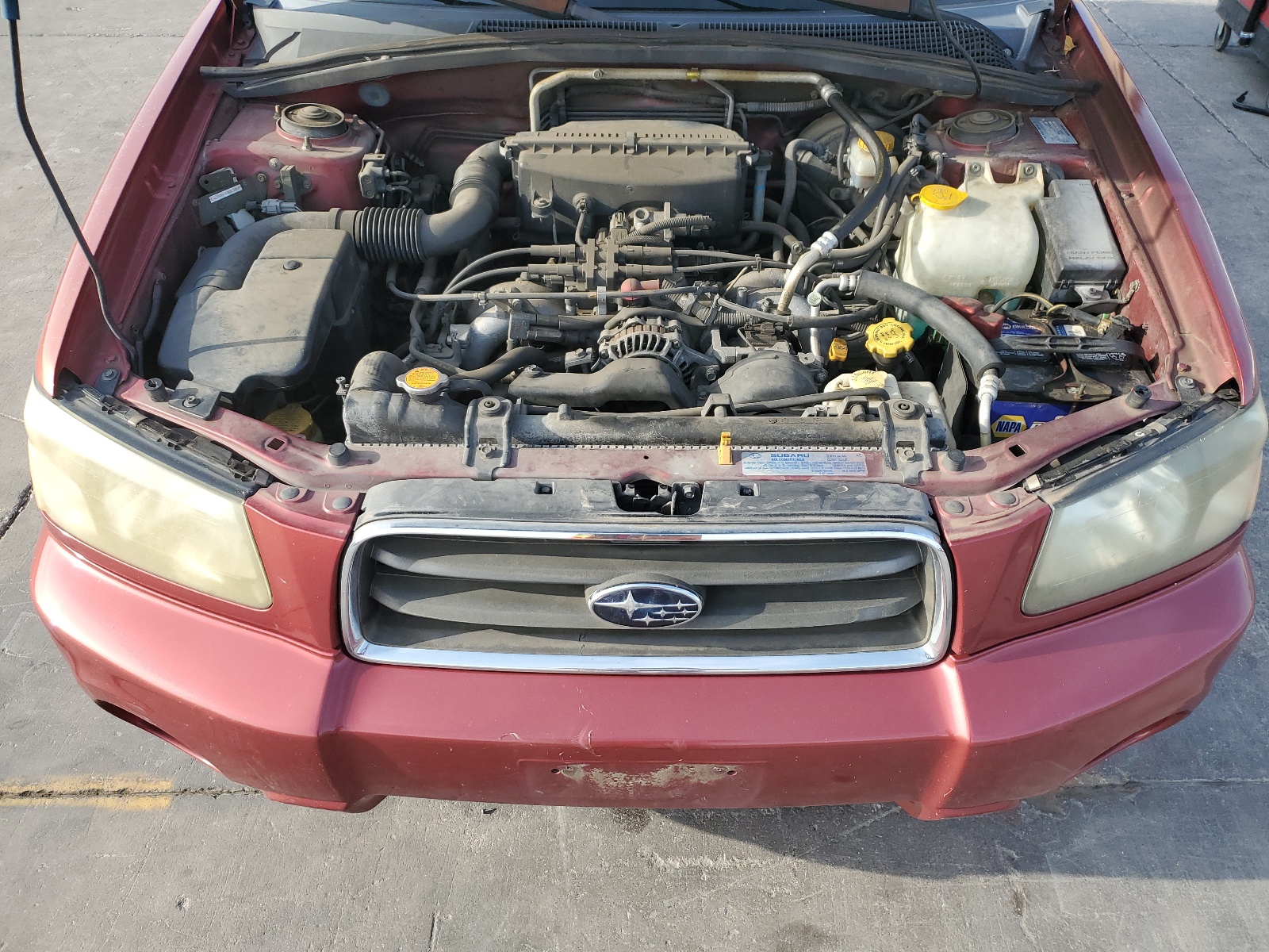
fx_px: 953
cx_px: 634
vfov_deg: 53.1
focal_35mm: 26
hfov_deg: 67.3
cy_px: 476
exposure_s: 1/833
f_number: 1.5
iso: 50
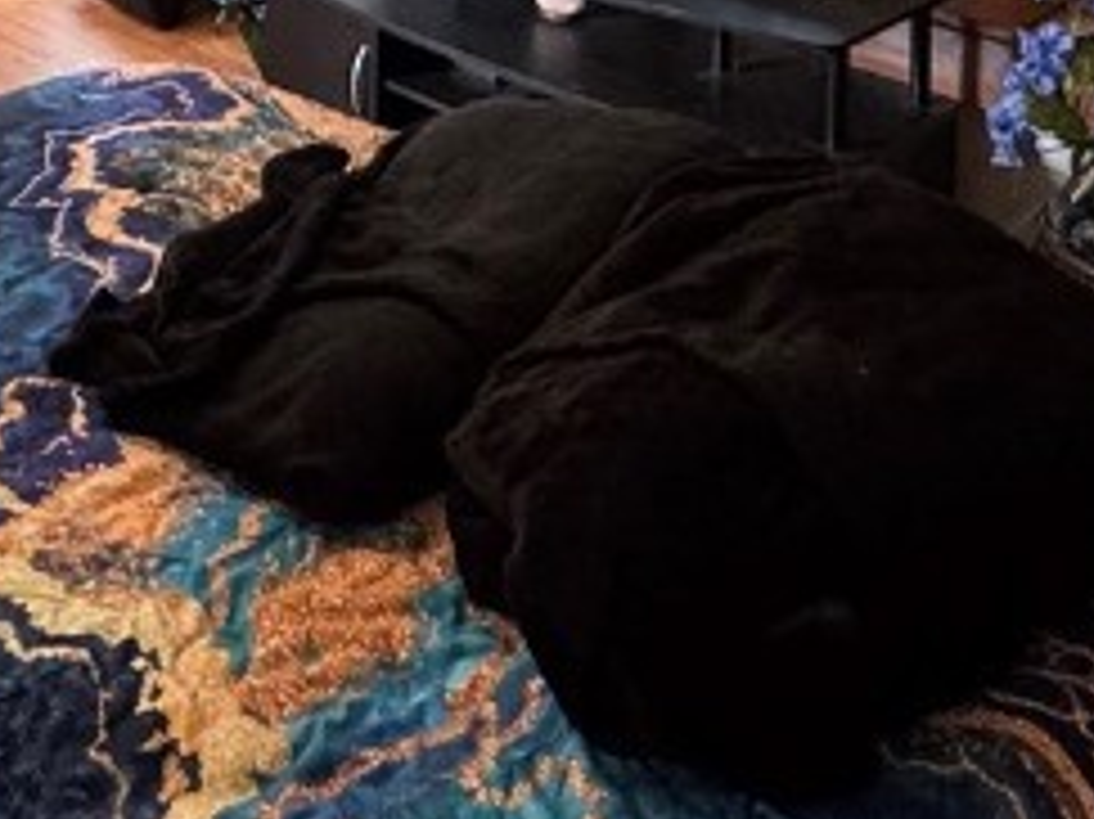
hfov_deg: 32.6
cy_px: -526
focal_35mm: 59
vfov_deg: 20.1
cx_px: 437
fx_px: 1864
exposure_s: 1/60
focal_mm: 2.22
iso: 400
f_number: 2.2
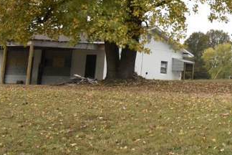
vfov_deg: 16.1
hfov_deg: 22.8
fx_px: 535
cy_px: -5
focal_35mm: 83
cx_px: 264
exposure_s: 1/2500
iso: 1250
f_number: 5.6
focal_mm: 14
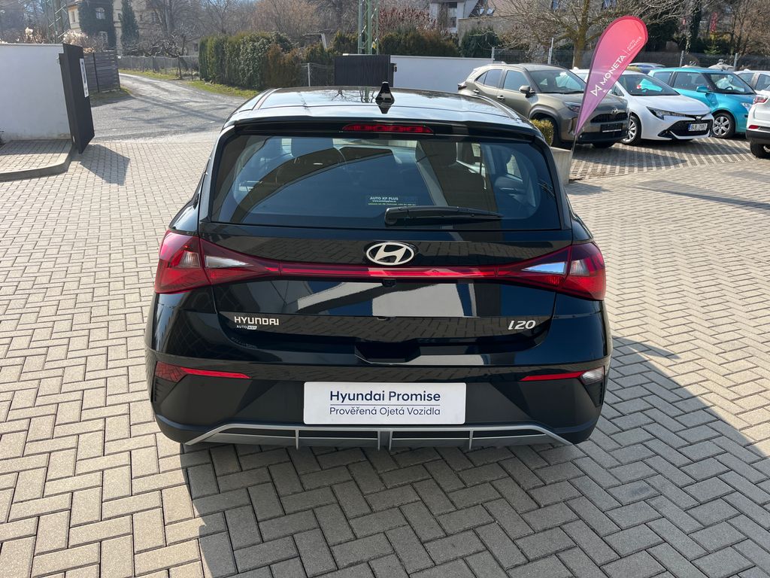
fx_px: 578
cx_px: 385
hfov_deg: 67.3
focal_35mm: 26
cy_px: 289
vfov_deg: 53.1
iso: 50
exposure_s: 1/1536
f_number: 1.6
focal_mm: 5.1
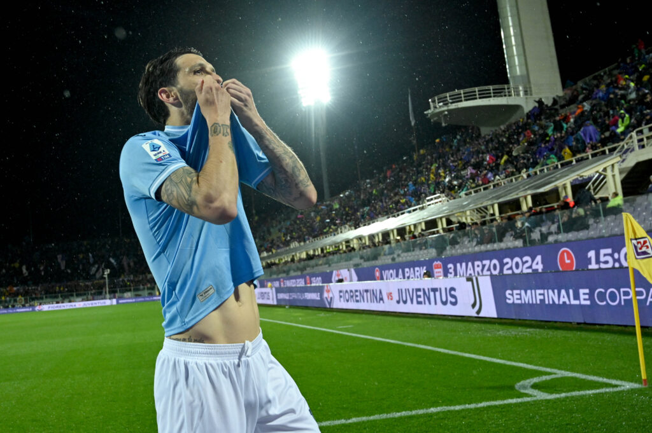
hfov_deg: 62.8
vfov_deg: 44.2
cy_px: 216
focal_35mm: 30
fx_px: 534
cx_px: 326
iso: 2500
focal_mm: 29.5
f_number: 5
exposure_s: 1/1000
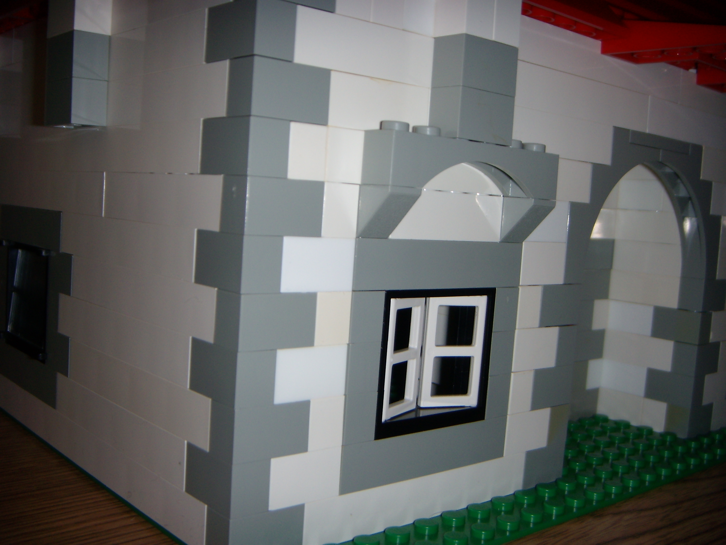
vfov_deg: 37.7
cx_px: 363
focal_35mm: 38
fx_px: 797
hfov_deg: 49.0
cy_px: 272
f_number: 3.5
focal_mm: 6.4
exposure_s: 1/60.2
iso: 64
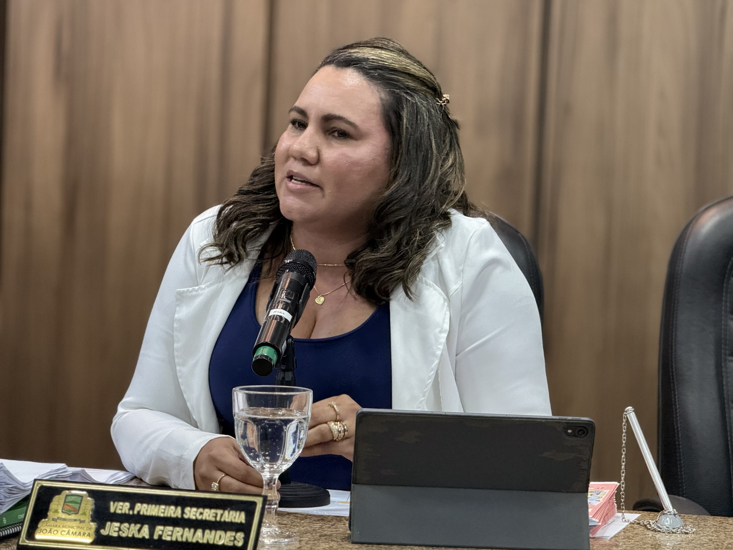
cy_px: 275
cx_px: 366
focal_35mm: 120
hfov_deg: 16.4
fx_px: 2541
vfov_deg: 12.3
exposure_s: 1/60
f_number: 2.8
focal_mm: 15.66
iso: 640
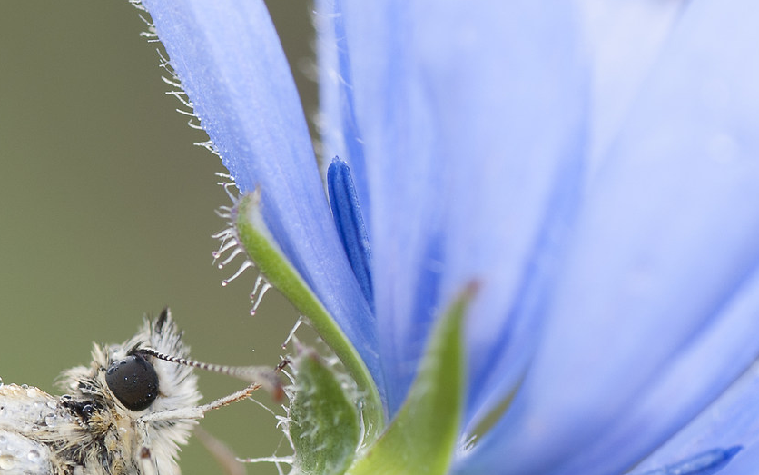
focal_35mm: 263
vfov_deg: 5.0
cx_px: 284
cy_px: 337
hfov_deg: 8.0
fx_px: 5442
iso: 200
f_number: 16
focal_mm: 90
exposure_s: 1/20
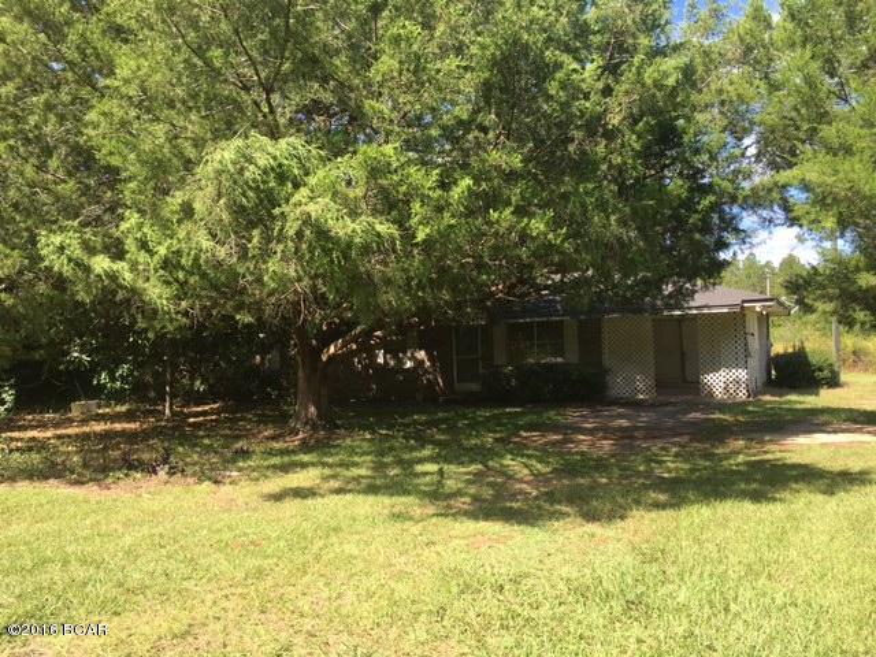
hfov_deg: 61.7
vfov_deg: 48.2
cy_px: 328
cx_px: 438
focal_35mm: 29
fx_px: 734
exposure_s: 1/530
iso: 25
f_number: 2.2
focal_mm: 4.15
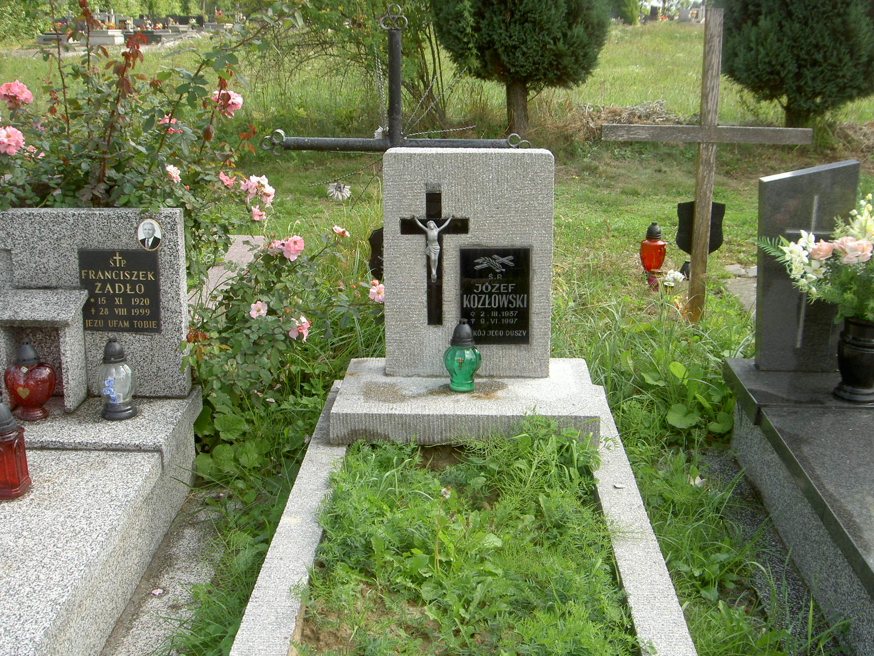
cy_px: 328
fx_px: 985
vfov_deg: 36.8
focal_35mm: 39
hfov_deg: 47.9
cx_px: 437
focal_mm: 8
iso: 50
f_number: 4.7
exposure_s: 1/125
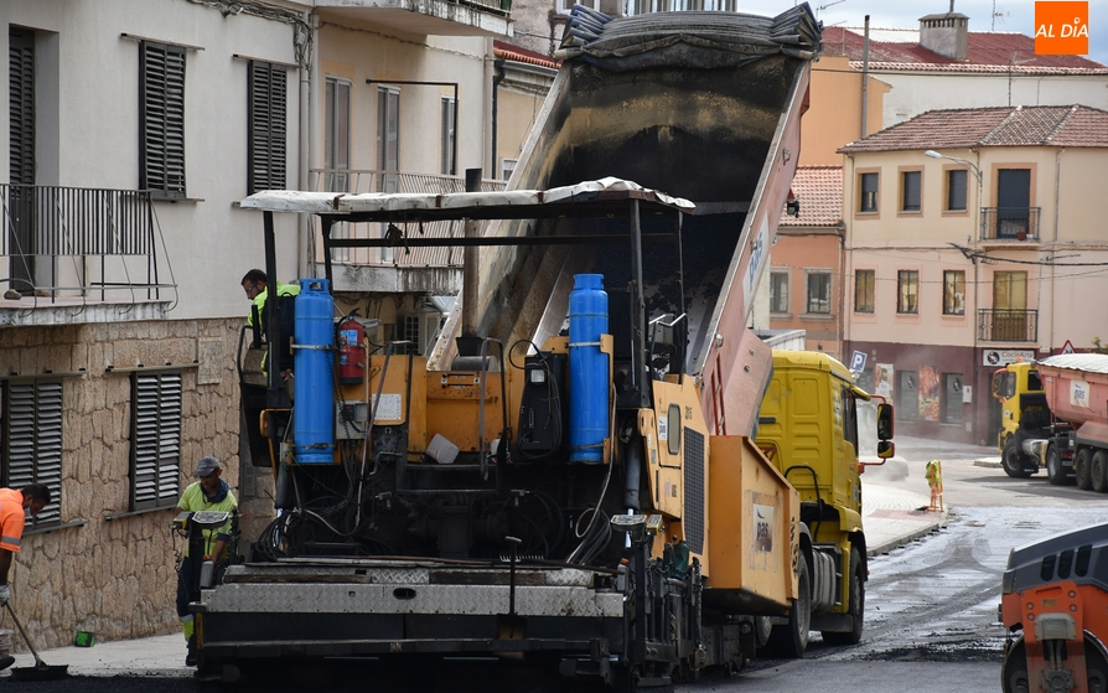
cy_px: 350
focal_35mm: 154
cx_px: 556
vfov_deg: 8.5
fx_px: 4651
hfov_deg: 13.6
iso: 200
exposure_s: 1/500
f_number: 5.6
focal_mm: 100
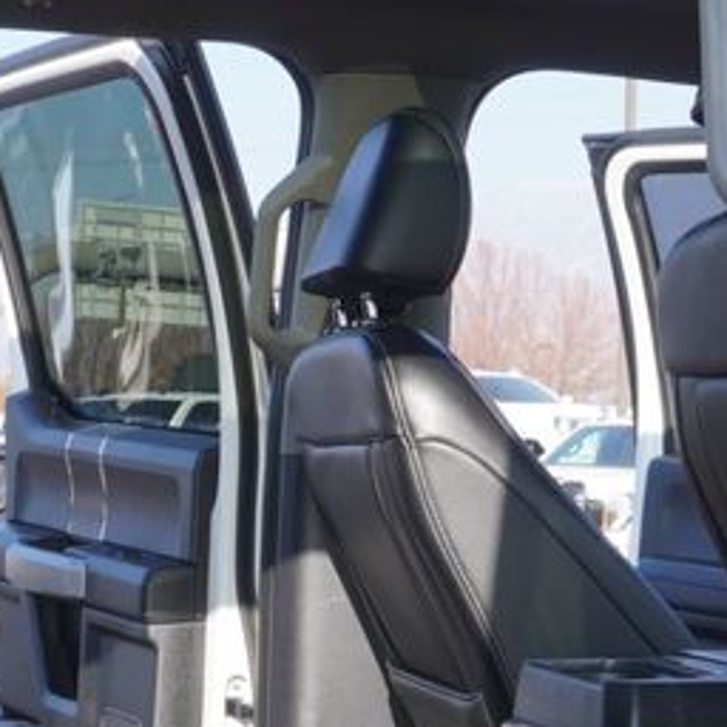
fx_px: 2424
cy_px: 605
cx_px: 97
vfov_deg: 16.9
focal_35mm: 102
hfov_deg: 16.9
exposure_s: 1/160
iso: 100
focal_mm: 20
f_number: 6.3
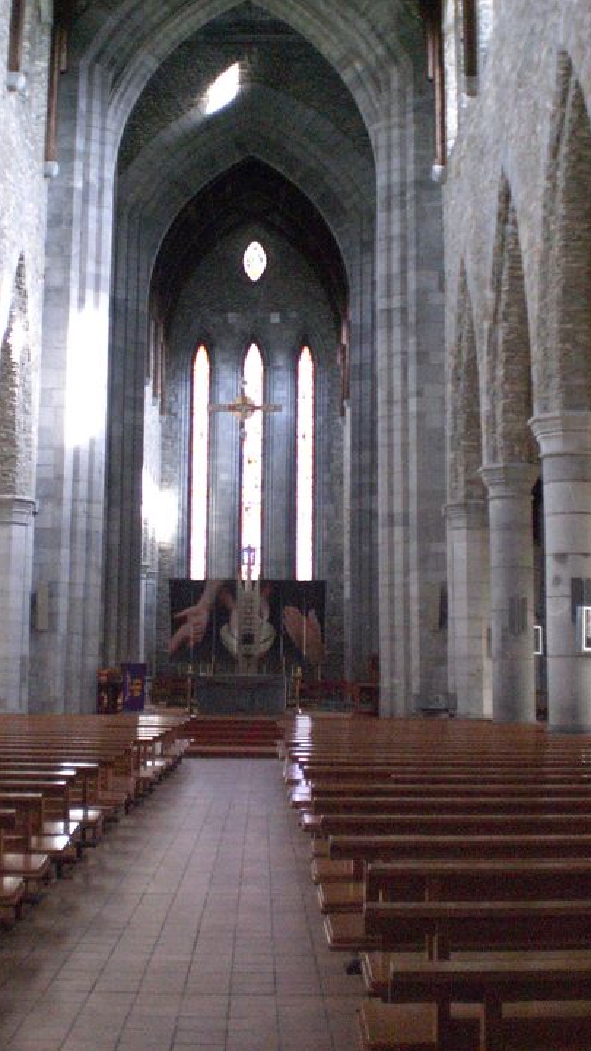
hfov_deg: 25.9
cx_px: 254
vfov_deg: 44.6
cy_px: 509
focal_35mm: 46
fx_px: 1282
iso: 800
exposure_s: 1/100
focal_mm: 6.3
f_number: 3.1
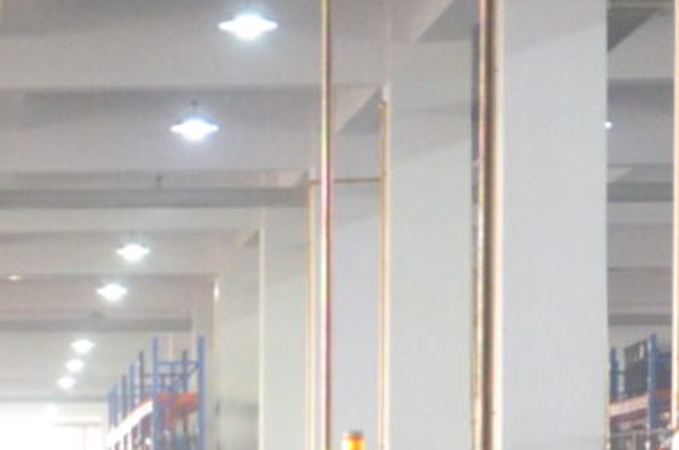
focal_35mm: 211
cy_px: 864
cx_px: -368
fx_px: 3978
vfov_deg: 6.3
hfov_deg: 9.5
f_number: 5.6
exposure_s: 1/60
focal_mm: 21
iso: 2000
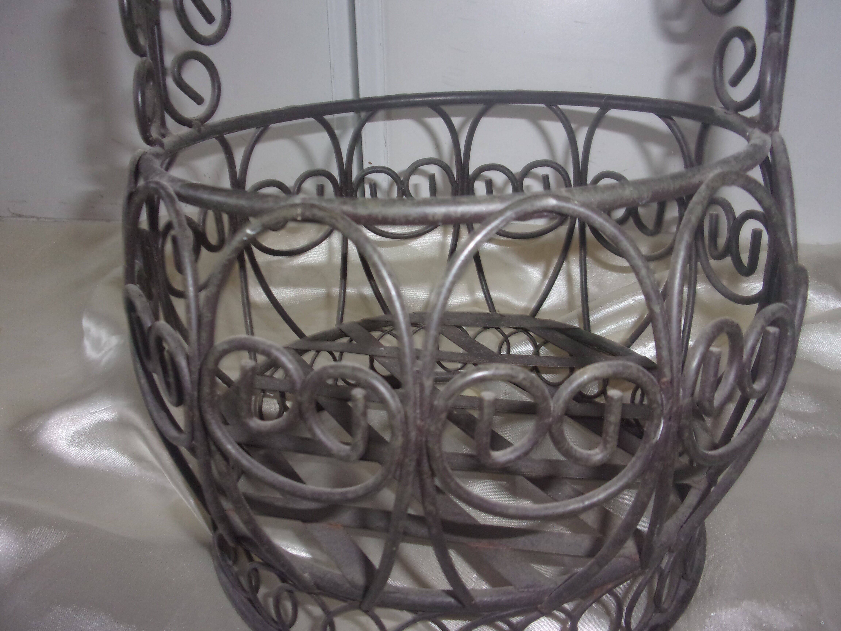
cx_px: 420
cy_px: 316
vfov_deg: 49.7
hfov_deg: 63.4
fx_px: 680
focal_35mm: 28
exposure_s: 1/34
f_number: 3.9
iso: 200
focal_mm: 5.1
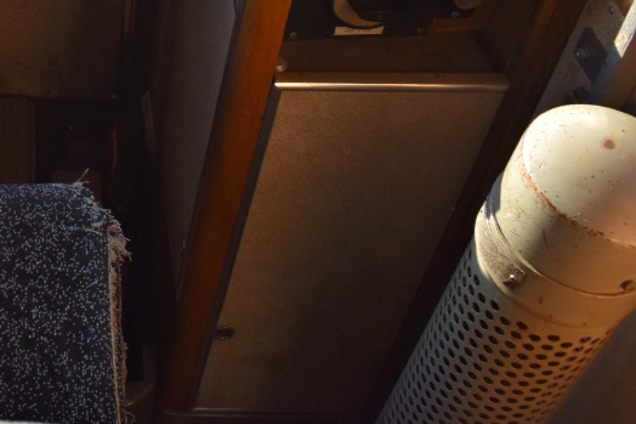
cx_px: -79
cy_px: -75
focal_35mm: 67
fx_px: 1183
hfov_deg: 27.3
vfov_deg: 19.2
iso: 400
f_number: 7.1
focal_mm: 18
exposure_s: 1/200
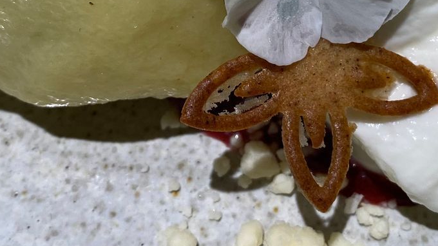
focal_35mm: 77
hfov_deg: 27.4
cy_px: -55
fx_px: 894
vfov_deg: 15.1
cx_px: 270
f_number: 1.8
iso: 80
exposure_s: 1/121
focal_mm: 4.25
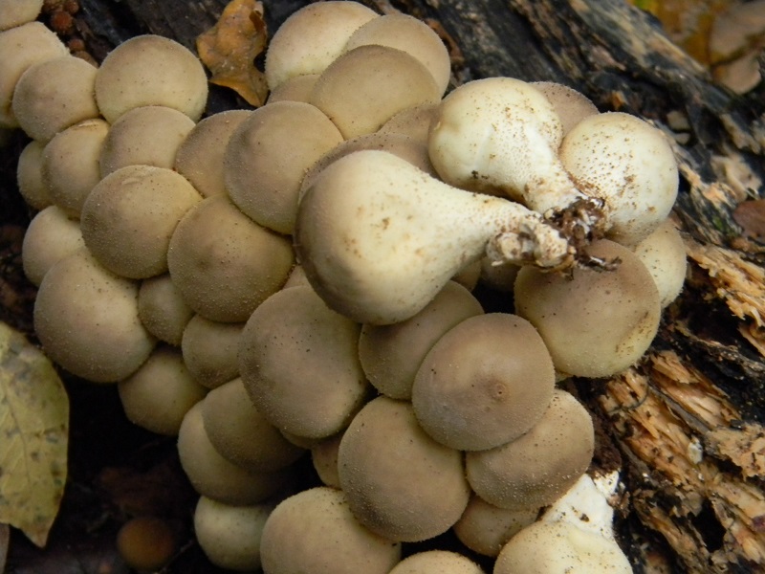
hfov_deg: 23.6
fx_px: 1834
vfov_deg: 17.8
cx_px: 382
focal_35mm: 83
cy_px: 287
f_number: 4.5
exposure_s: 1/30.3
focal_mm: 15.1
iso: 400
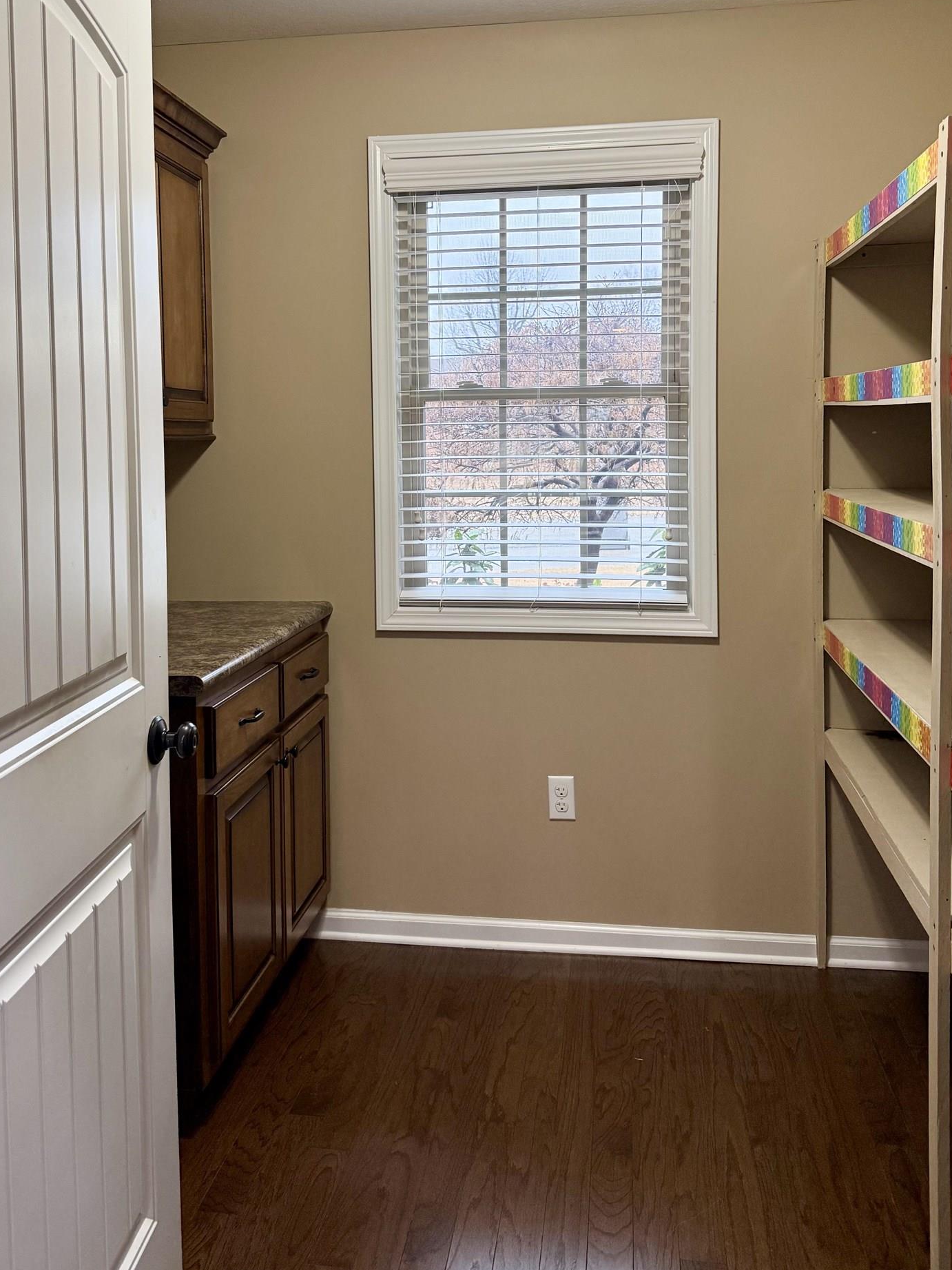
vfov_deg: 59.2
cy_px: 481
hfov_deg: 46.8
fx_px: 1100
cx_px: 459
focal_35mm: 30
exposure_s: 1/120
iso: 250
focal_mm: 6.76
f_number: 1.78
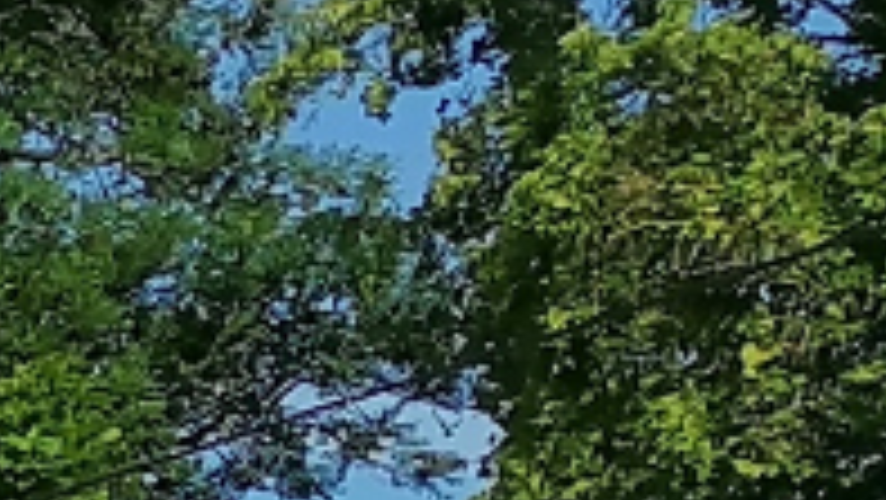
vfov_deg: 3.6
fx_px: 7427
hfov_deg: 6.3
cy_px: 2038
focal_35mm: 316
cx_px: -1610
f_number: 1.8
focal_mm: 4.75
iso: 50
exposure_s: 1/1838
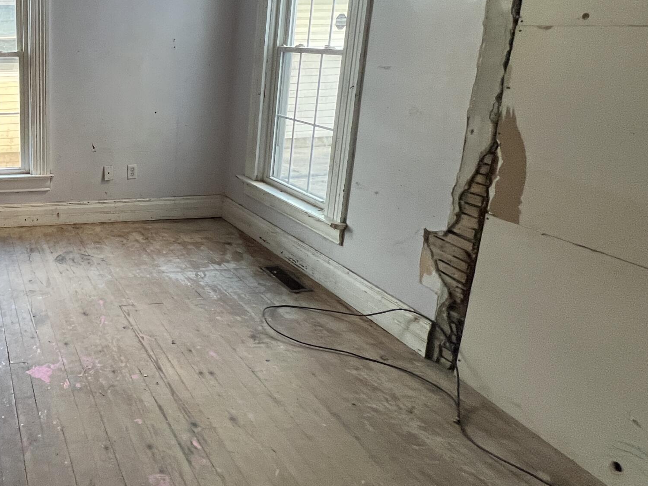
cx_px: 9
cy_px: 152
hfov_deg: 53.7
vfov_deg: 51.8
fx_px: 487
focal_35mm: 26
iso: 250
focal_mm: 1.57
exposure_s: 1/60
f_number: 1.8
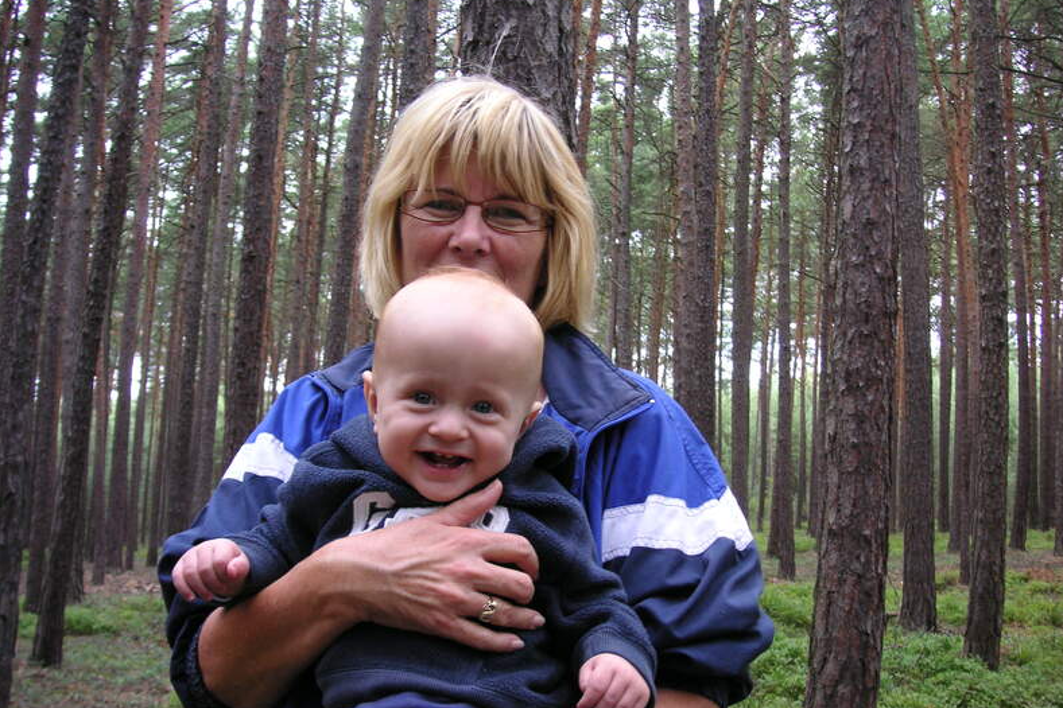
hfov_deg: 49.6
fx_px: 1151
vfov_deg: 34.2
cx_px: 536
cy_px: 394
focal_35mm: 39
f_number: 2.8
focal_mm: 6.1
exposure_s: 1/60
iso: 50
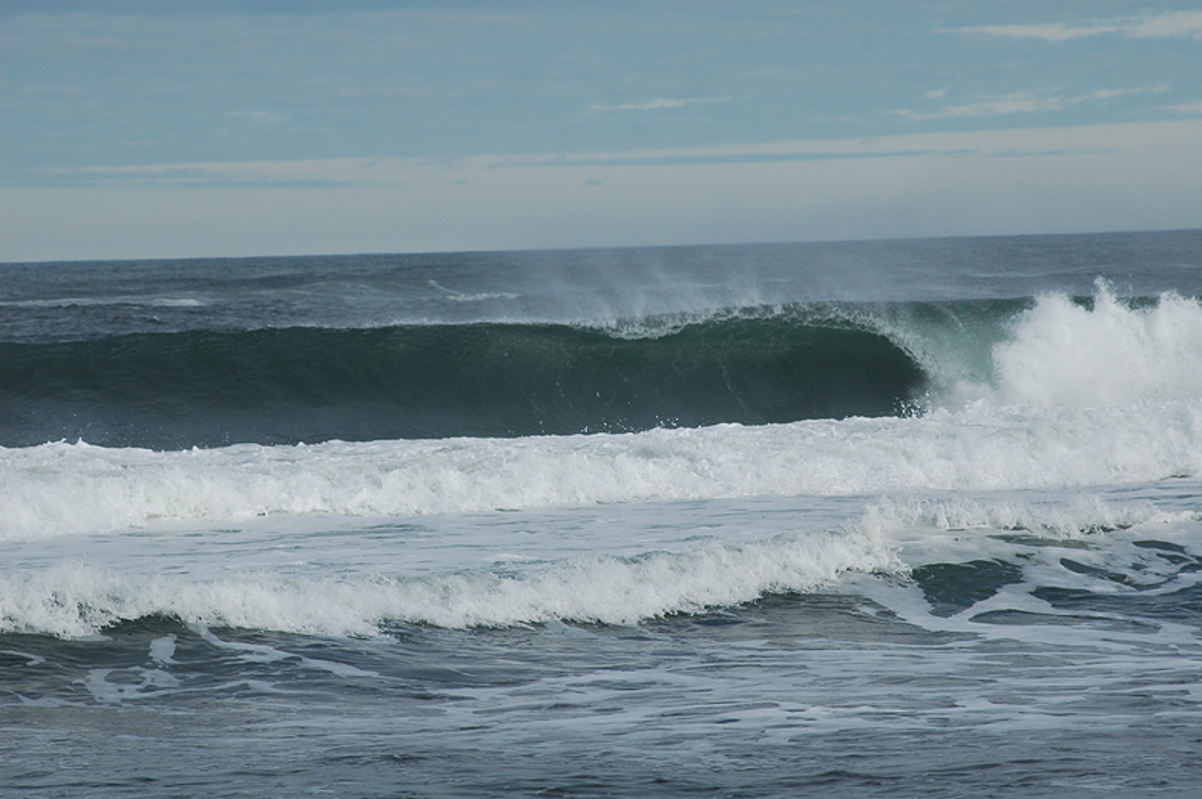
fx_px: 10006
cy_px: 400
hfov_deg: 6.9
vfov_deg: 4.6
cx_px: 601
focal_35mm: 300
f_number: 10
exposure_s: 1/400
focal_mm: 200
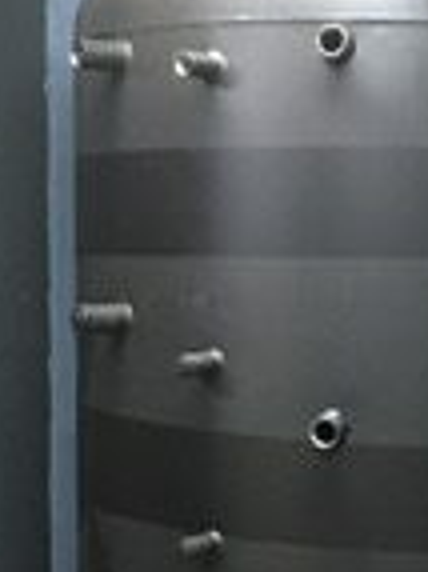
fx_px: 2146
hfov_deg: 11.4
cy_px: 596
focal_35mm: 130
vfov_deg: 14.9
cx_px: 292
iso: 200
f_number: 2.2
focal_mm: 4.15
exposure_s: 1/33
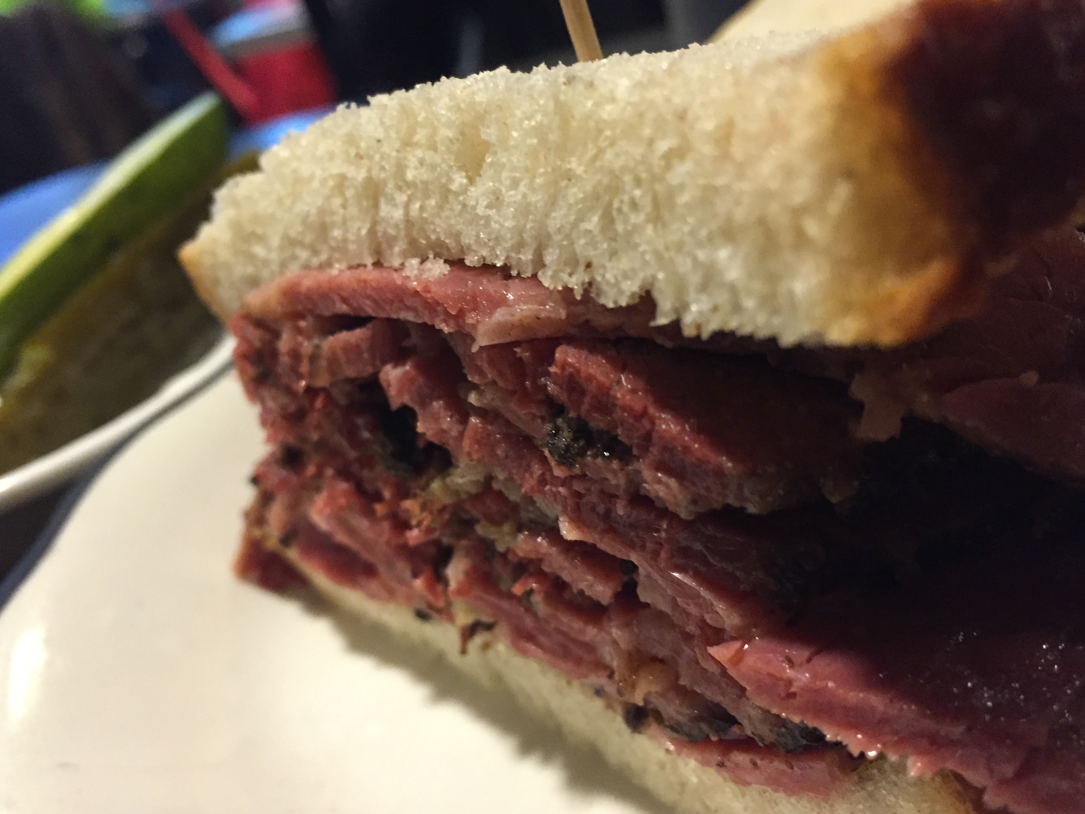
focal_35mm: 31
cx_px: 526
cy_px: 425
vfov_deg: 45.4
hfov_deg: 58.3
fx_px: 972
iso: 250
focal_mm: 4.15
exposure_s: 1/30
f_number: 2.2
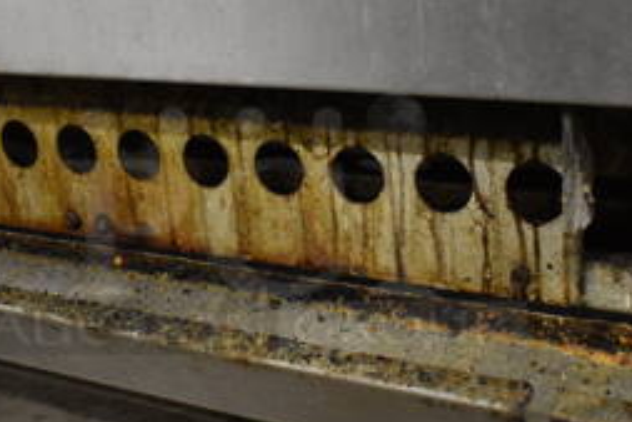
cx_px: 250
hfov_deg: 30.8
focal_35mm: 65
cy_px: 222
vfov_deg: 20.9
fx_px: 1142
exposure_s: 1/30
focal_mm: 18
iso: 1800
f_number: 3.5
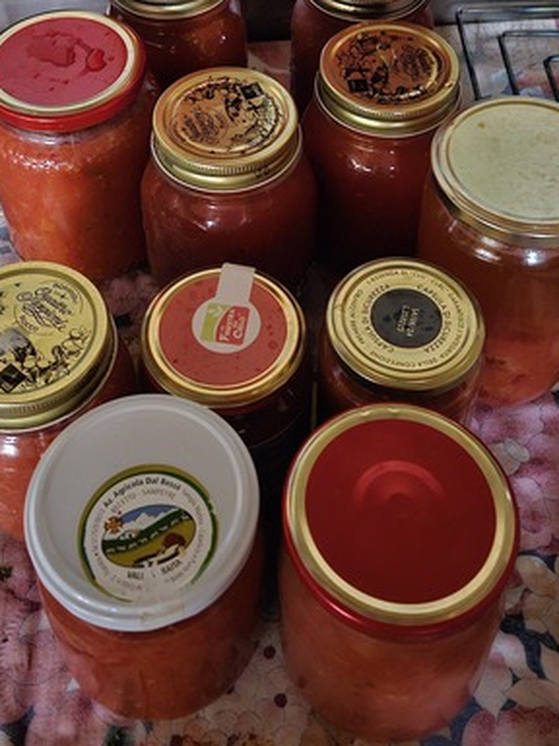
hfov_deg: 31.5
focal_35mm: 46
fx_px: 990
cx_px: 270
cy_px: 134
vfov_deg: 39.4
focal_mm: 5.4
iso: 1250
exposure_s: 1/17
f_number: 1.8
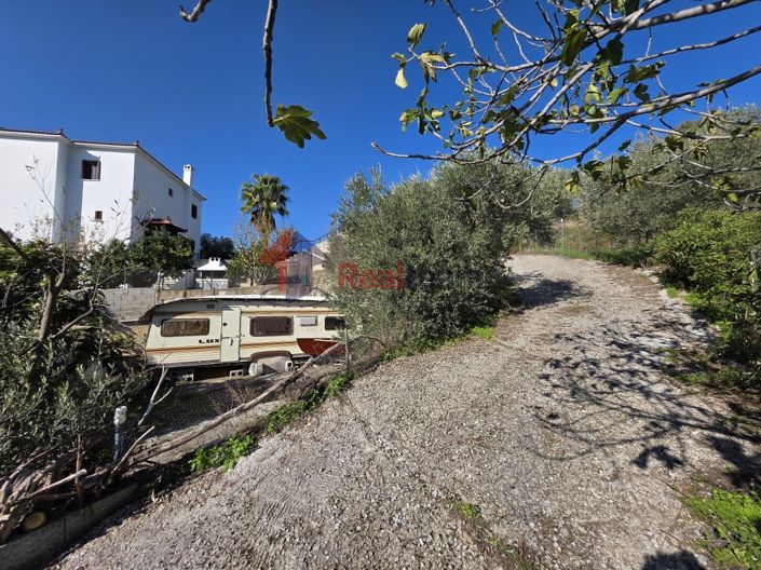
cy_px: 285
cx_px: 380
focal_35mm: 13
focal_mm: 2.2
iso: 40
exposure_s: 1/2151
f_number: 1.9
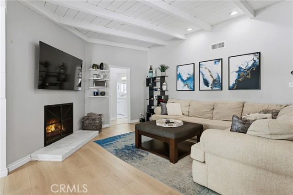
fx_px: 139
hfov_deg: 93.0
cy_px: 98
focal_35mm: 17
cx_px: 146
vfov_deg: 70.1
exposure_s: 1/100
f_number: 8
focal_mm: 17.1
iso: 200
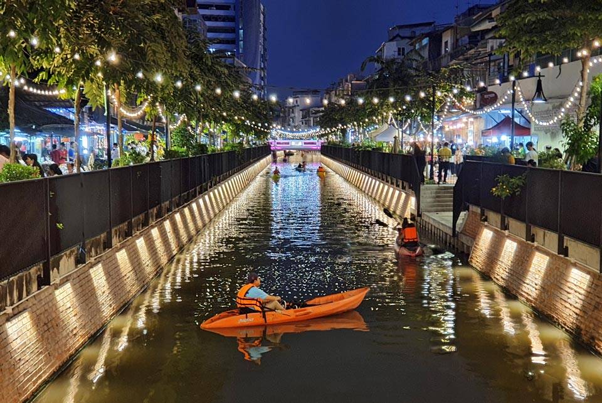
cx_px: 301
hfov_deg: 38.2
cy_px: 202
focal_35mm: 52
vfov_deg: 26.0
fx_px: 870
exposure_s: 1/200
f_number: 6.3
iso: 100
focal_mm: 52
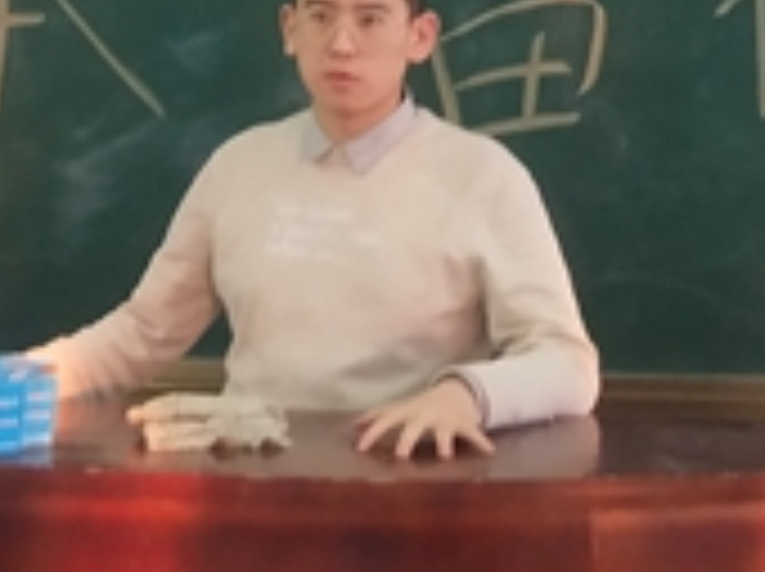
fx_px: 2339
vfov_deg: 13.4
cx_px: 428
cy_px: -189
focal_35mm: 106
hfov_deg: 18.6
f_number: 1.8
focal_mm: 3.95
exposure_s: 1/33.3
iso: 347
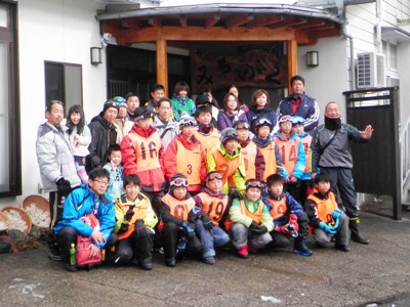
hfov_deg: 58.4
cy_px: 154
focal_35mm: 31
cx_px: 205
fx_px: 367
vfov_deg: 45.4
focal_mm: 5.5
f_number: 2.9
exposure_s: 1/200
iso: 64
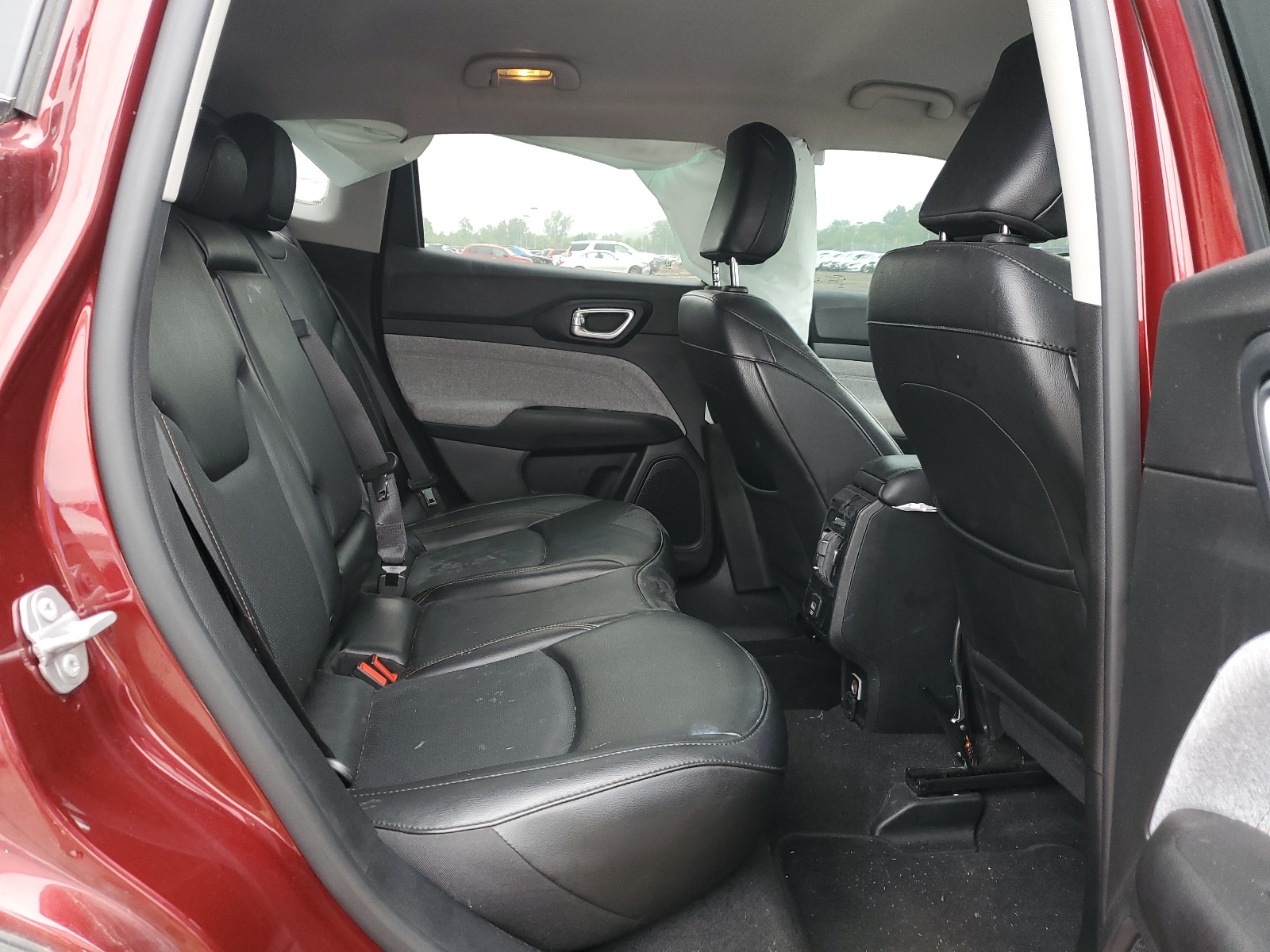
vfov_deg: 53.1
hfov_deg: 67.3
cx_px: 635
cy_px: 476
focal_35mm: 26
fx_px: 954
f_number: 1.5
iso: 81
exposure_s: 1/120
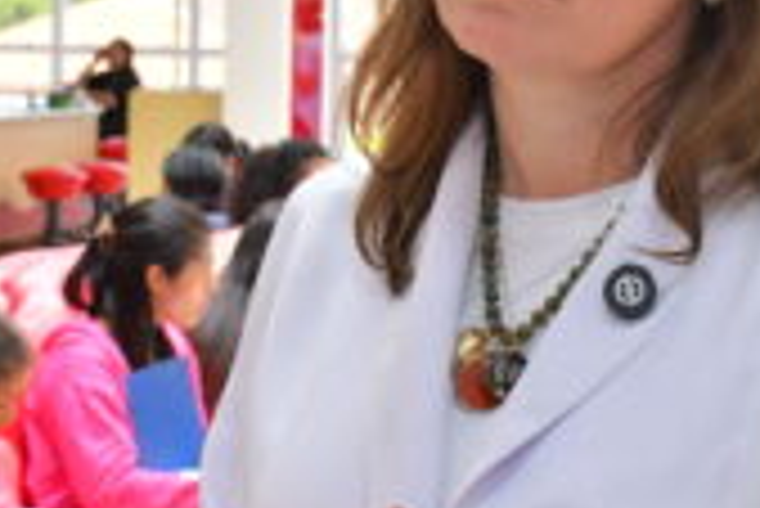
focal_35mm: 115
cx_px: 474
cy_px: 169
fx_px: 2430
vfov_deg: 11.9
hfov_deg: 17.8
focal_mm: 27
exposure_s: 1/200
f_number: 7.1
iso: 2000
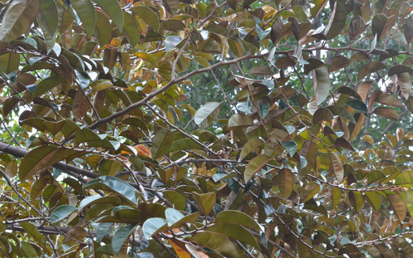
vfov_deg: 15.5
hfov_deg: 24.5
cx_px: 206
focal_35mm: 85
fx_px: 952
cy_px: 127
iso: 1600
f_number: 11
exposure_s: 1/320
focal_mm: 55
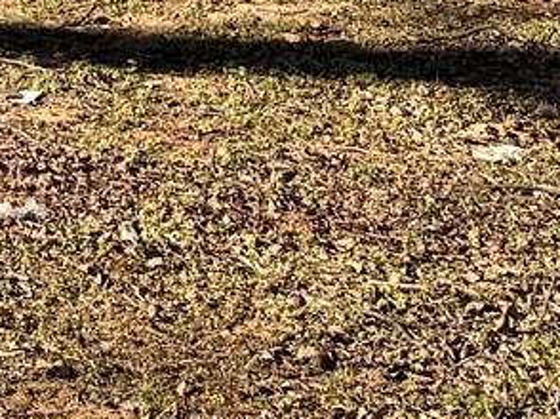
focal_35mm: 157
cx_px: -1008
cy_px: -712
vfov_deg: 8.3
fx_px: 2538
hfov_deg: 10.0
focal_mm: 6.76
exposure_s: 1/4049
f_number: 1.78
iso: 80
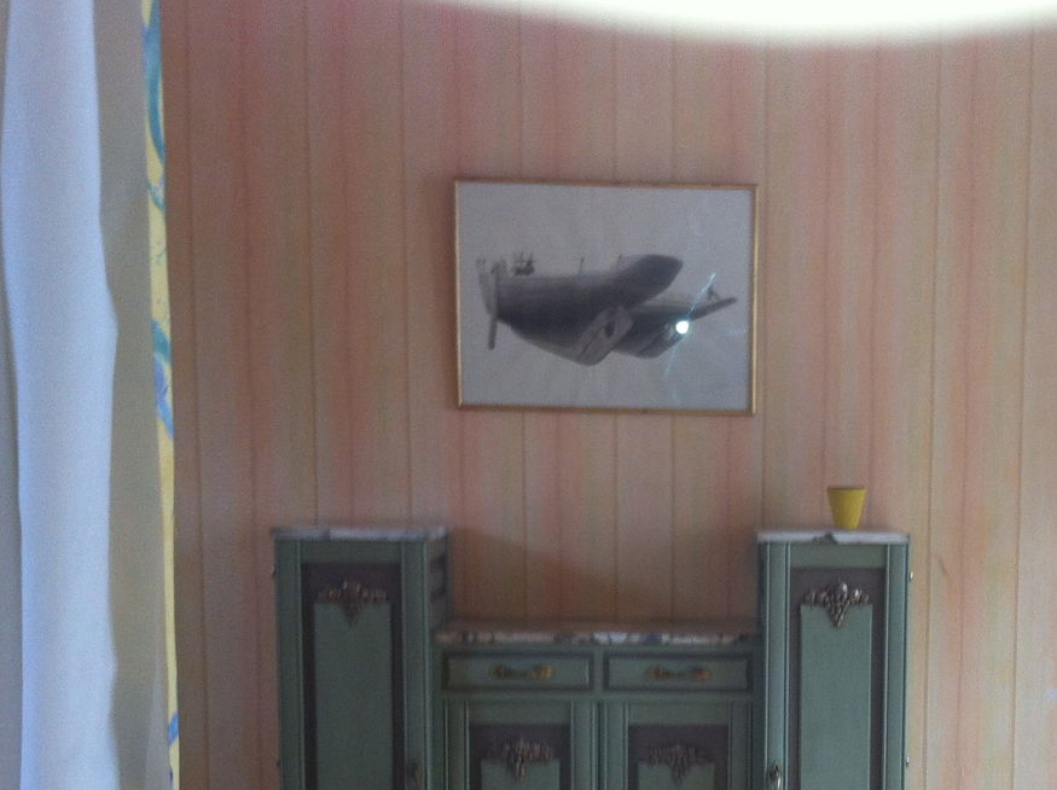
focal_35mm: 64
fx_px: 1952
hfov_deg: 29.8
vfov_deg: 22.6
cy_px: 638
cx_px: 802
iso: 80
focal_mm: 3.85
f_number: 2.8
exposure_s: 1/24
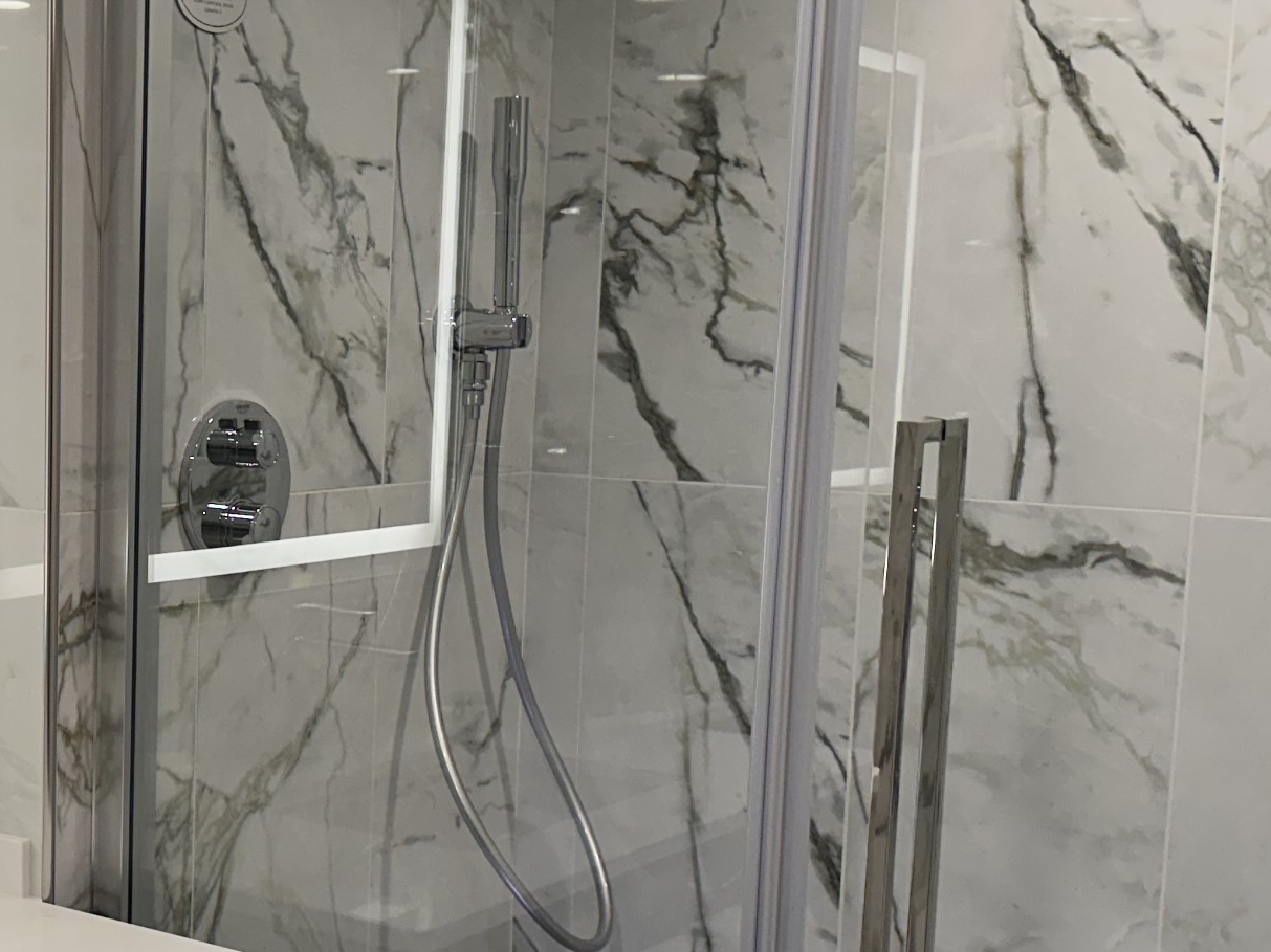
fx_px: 2092
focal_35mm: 57
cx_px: 138
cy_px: 593
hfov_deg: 32.2
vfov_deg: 25.6
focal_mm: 6.86
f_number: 1.78
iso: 200
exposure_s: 1/120
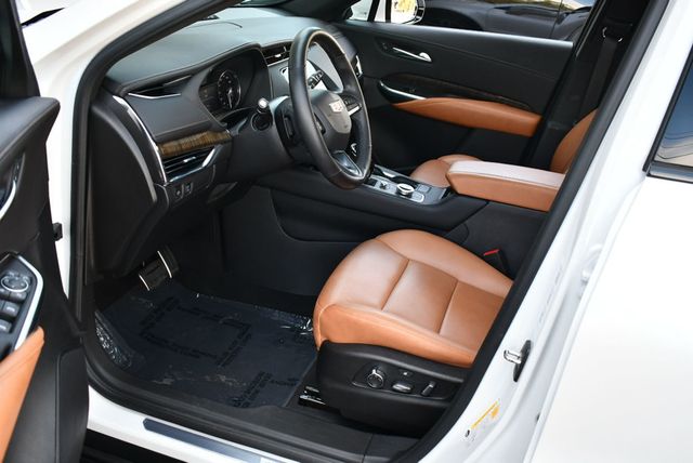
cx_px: 346
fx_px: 694
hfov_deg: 53.1
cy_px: 232
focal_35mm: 36
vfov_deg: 36.9
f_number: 3.5
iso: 500
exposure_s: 1/250
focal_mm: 18
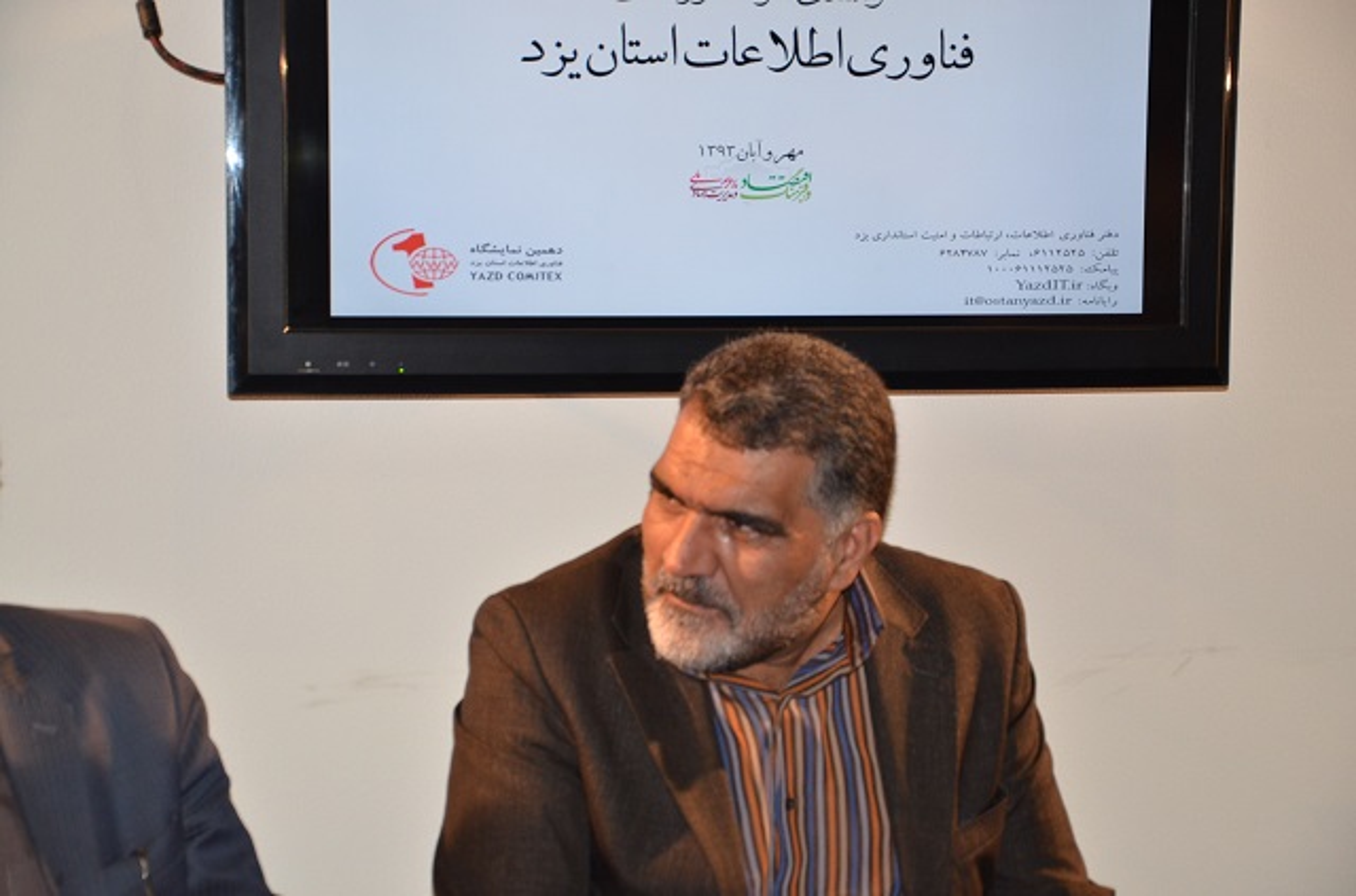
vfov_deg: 13.7
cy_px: 448
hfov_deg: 20.7
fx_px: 3719
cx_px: 678
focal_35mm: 99
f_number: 5.3
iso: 800
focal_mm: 66
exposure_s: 1/60
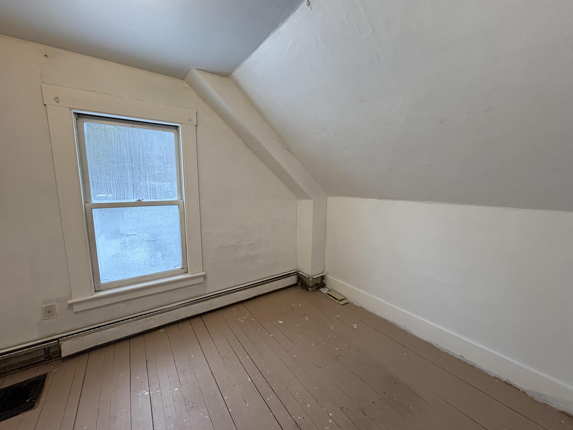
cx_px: 286
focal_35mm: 14
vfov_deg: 85.7
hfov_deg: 102.1
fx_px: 232
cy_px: 215
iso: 200
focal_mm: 2.22
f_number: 2.2
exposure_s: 1/120
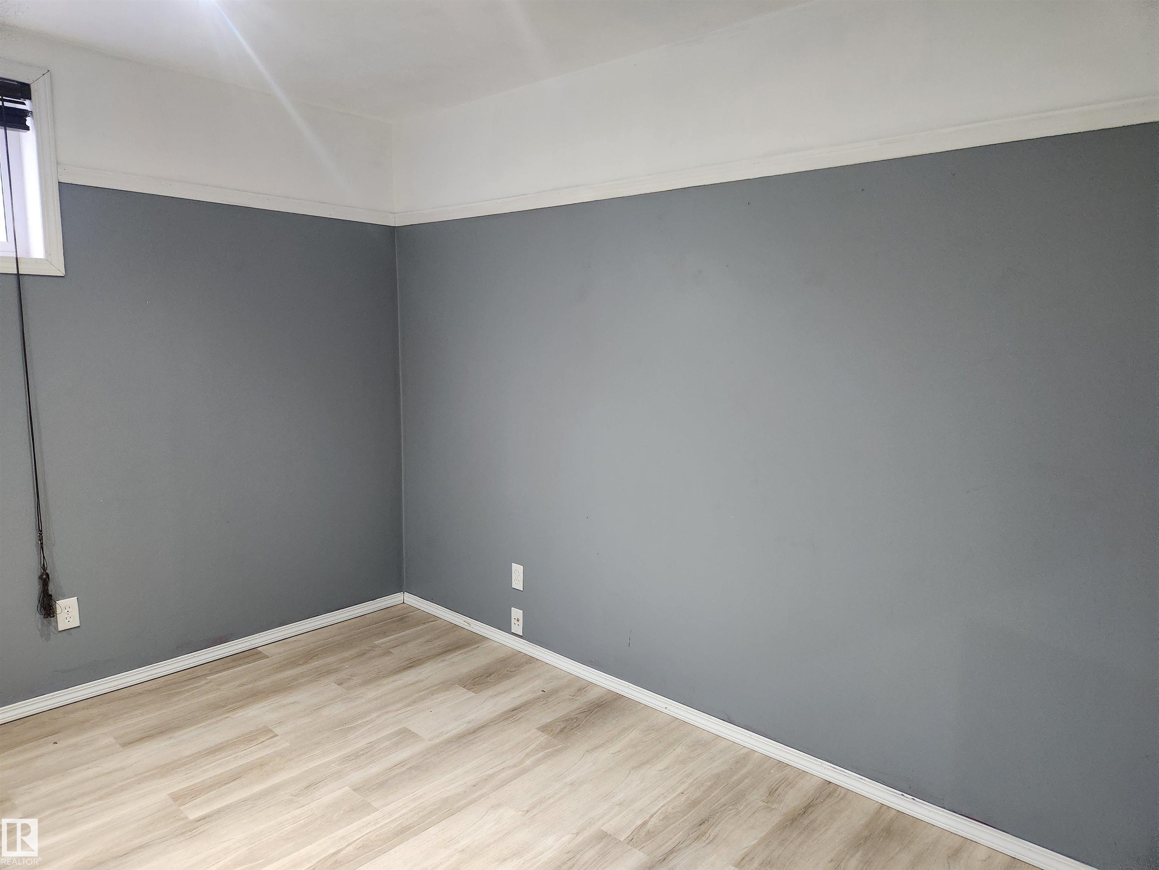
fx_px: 770
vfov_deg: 58.9
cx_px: 580
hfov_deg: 73.9
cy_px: 435
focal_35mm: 23
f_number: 1.8
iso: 640
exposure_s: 1/120
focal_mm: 5.4
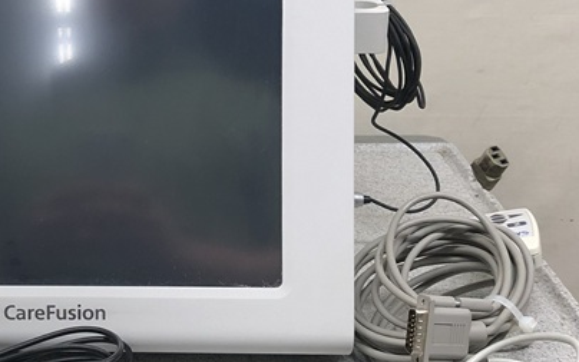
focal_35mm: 74
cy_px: 159
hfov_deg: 27.0
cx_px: 70
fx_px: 1168
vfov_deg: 17.6
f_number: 1.8
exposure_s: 1/40
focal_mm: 3.99
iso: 25
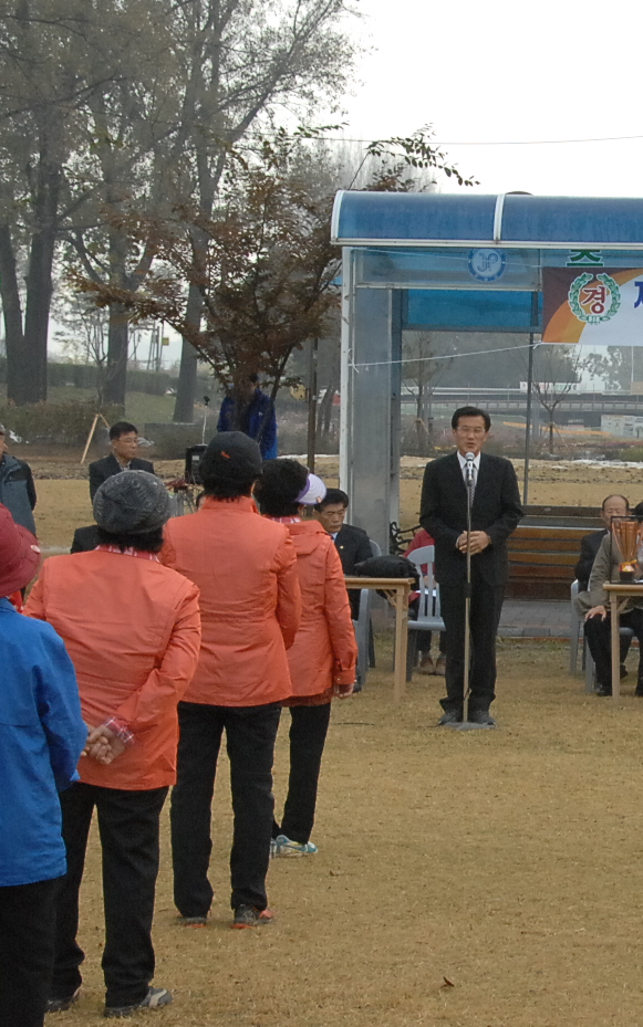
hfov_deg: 12.6
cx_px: 685
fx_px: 2863
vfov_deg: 20.3
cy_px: 567
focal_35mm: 102
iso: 800
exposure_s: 1/320
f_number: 9
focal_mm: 29
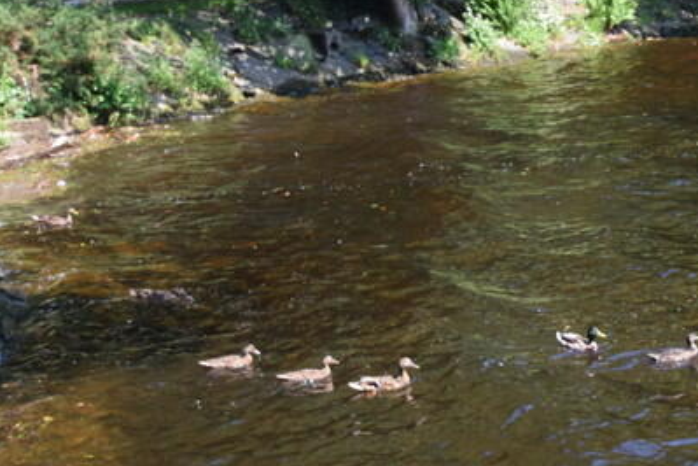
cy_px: 223
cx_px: 836
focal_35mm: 77
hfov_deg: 24.0
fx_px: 1493
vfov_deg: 17.7
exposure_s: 1/200
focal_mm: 20
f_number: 7.1
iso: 400
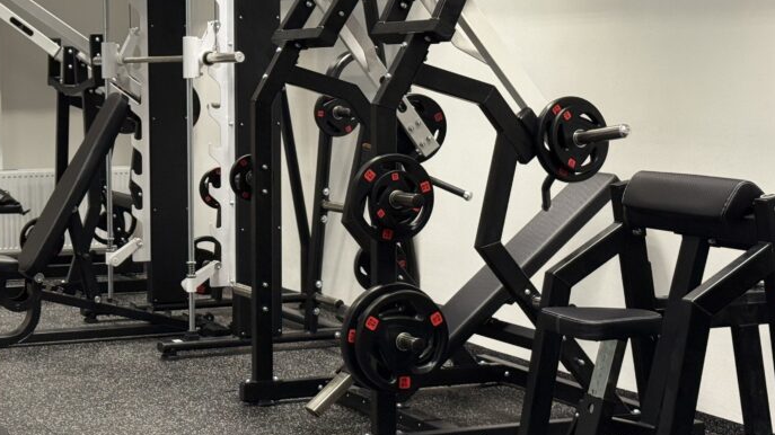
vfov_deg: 15.5
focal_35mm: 78
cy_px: 225
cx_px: 226
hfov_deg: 26.9
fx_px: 1602
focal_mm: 6.76
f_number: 1.78
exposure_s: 1/100
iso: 160
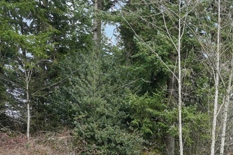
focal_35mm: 56
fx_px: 362
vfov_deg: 20.8
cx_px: 336
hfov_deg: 27.0
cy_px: 228
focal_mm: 16
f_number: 8
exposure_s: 1/25
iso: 100
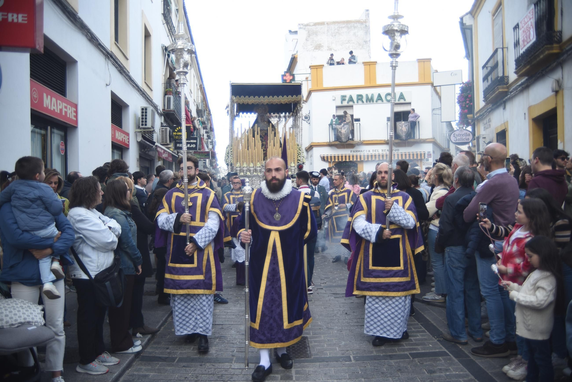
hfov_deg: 63.6
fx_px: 461
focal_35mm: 29
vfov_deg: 45.0
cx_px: 286
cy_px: 191
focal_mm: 29
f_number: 3.5
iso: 100
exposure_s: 1/100
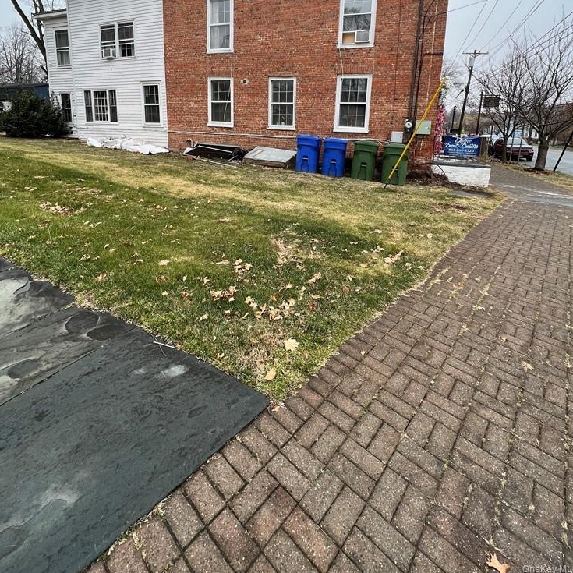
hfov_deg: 87.4
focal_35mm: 16
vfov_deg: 83.5
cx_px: 284
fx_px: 300
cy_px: 177
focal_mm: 1.57
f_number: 1.8
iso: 32
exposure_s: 1/115
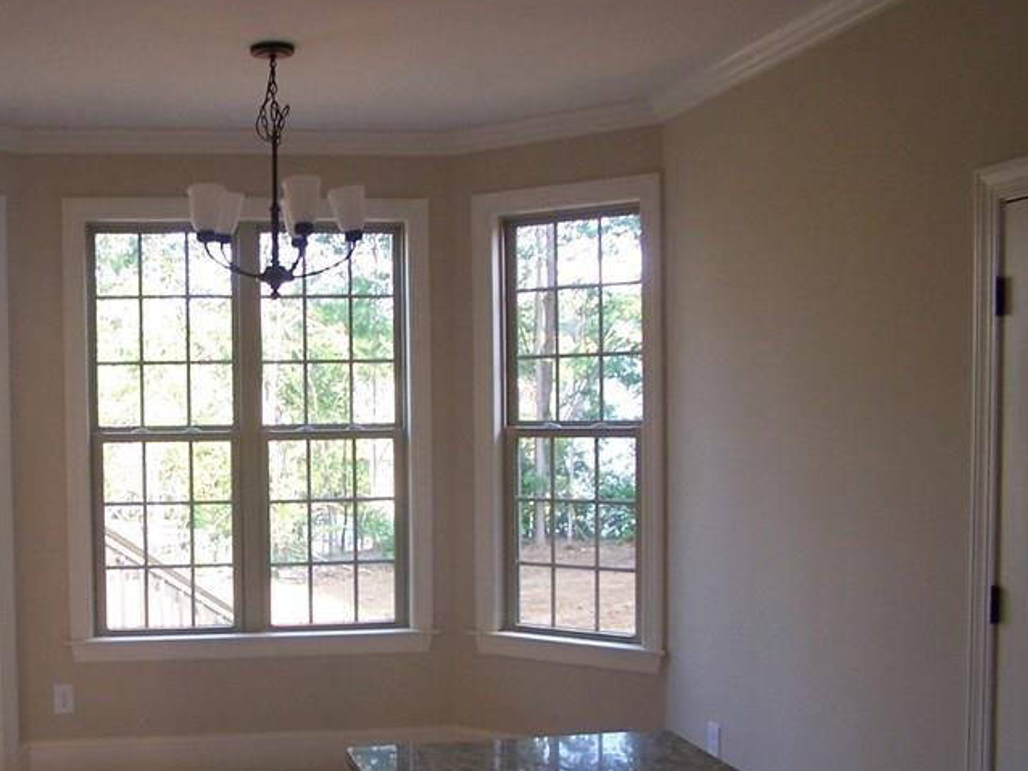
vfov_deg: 24.0
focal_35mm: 61
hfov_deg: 31.3
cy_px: 469
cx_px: 292
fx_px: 1811
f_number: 2.8
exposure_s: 1/30
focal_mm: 6.3
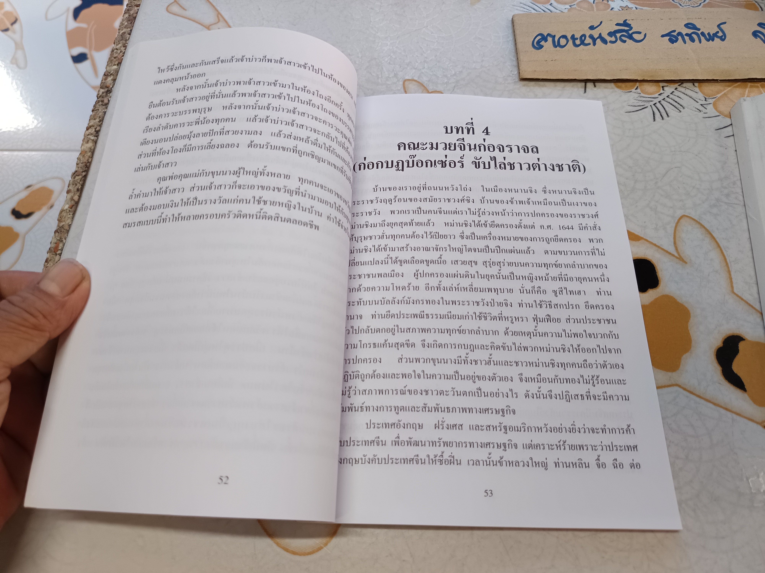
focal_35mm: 24
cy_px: 286
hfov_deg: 71.6
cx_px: 382
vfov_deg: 56.8
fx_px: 530
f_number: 1.7
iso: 474
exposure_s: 1/50
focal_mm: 5.31
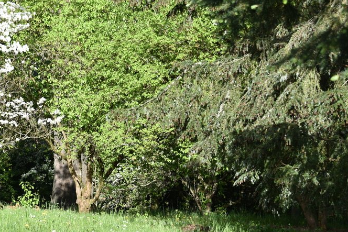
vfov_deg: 10.5
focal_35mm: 131
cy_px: 113
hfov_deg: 15.6
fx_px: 1267
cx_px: 103
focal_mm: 68
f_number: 6.3
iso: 100
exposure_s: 1/160
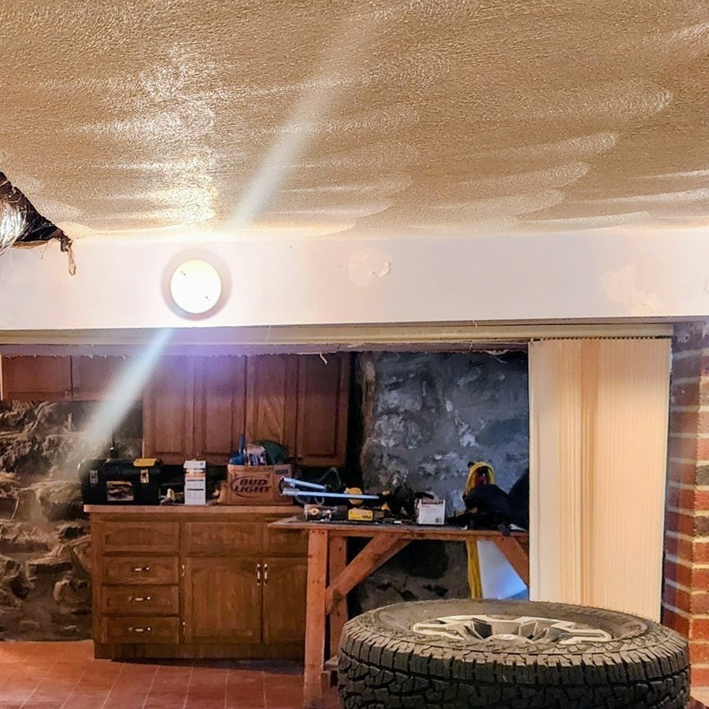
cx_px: 209
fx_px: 1112
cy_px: 572
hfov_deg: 34.8
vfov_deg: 34.2
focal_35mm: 48
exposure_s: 1/120
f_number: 1.8
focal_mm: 6.4
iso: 800
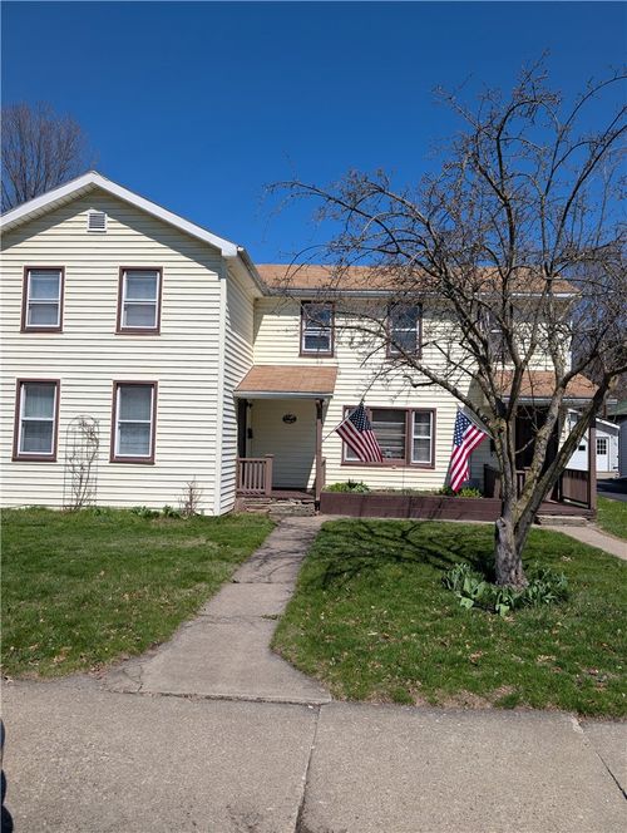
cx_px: 314
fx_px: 578
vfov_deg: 71.5
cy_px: 416
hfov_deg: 56.9
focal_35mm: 24
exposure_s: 1/1603
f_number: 1.68
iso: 20
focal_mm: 6.9
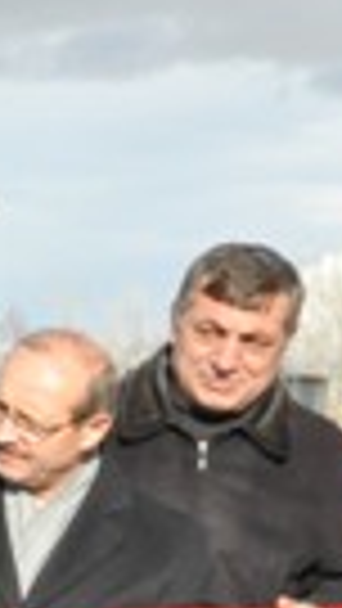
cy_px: 536
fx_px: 2014
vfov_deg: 16.9
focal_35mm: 125
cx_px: -526
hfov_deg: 8.7
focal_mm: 24
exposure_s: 1/200
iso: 1000
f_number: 20
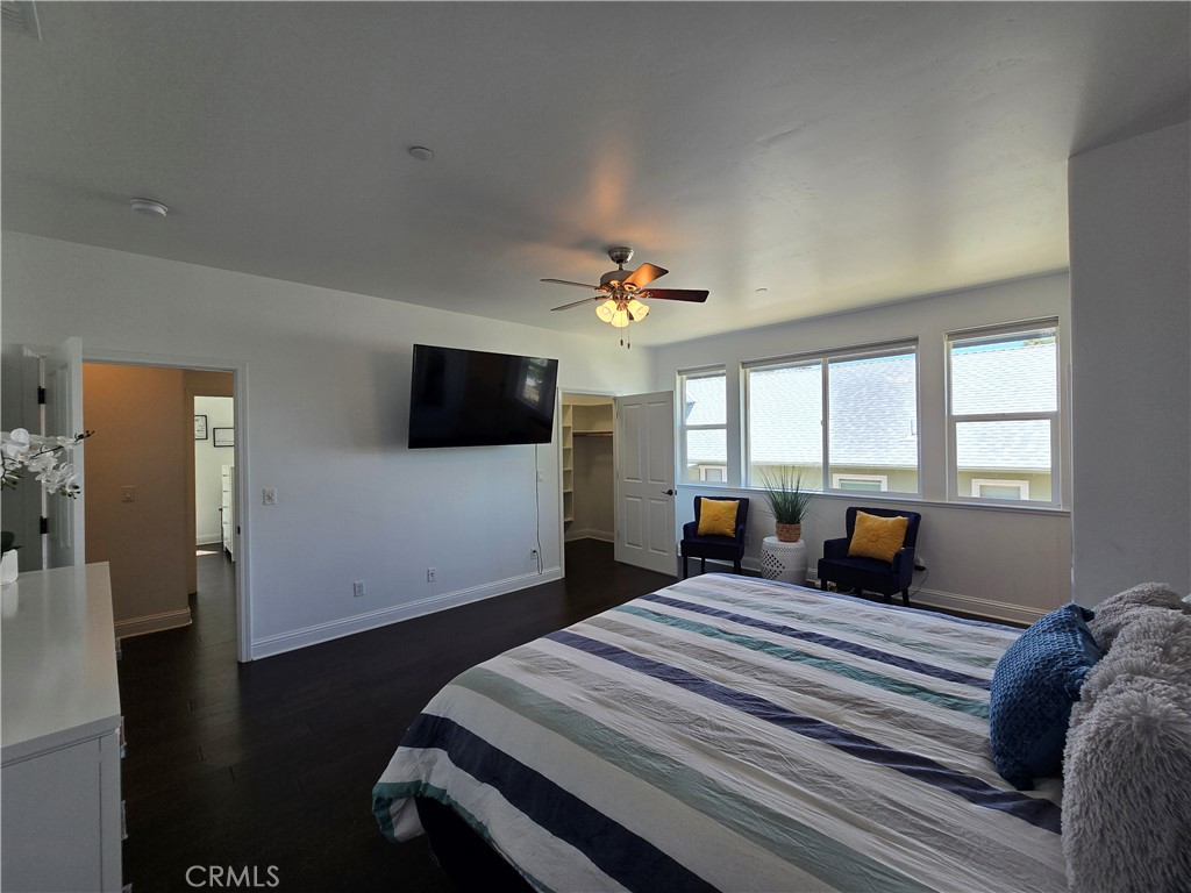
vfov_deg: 89.9
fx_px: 447
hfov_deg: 106.2
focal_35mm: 13
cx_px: 596
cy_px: 446
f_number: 2.2
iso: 50
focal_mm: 2.2
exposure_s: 1/120
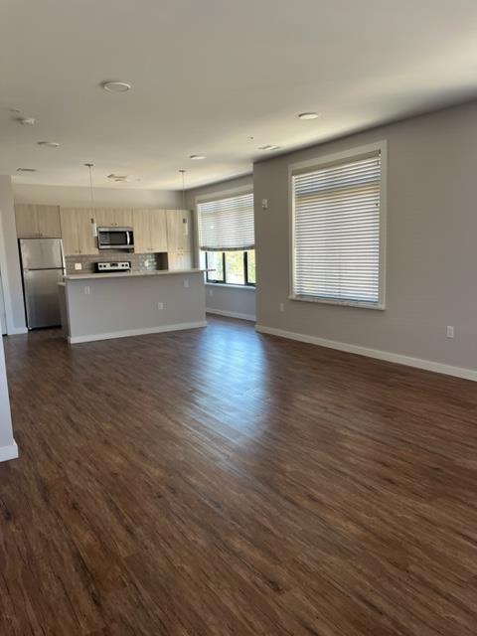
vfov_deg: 67.3
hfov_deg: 53.1
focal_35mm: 26
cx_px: 238
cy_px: 318
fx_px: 478
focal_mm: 5.1
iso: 125
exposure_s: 1/113
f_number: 1.6
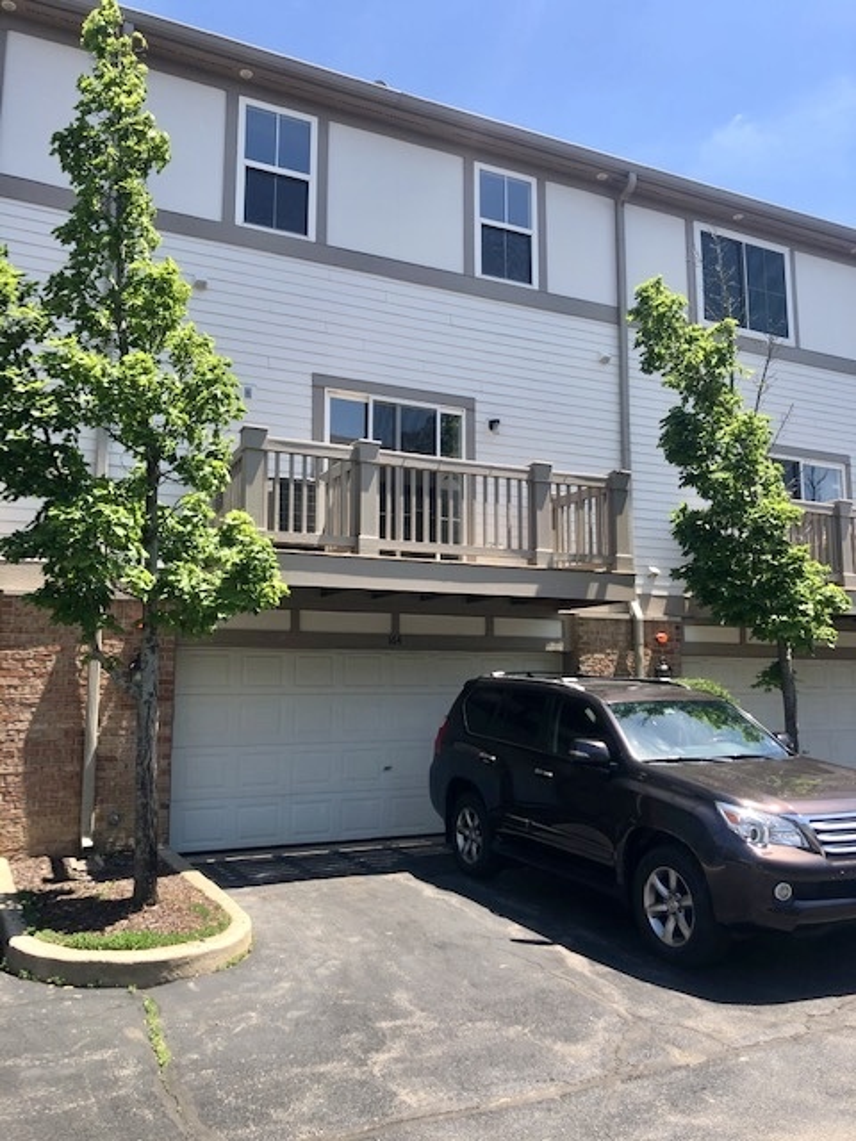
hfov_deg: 49.7
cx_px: 428
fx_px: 923
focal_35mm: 28
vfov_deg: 63.4
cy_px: 570
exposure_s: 1/823
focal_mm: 3.99
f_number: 1.8
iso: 20
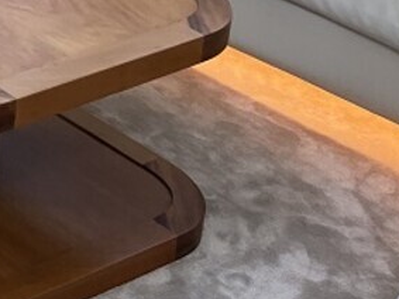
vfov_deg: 11.6
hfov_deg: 13.8
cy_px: -298
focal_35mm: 115
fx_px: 1325
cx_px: -464
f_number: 1.6
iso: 80
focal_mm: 5.1
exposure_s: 1/121
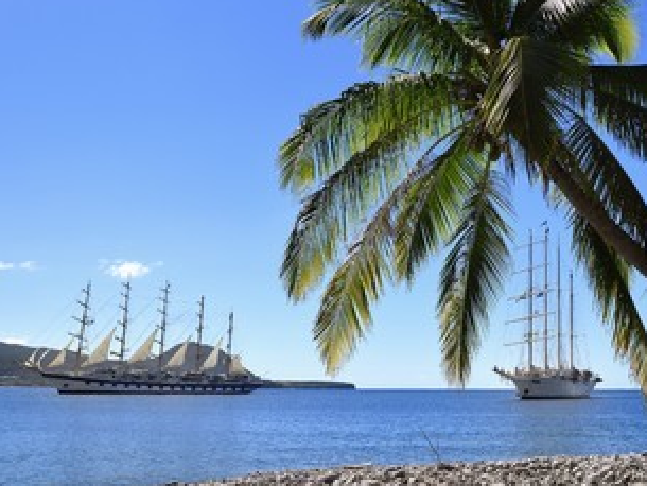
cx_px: 390
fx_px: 767
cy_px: 253
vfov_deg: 35.2
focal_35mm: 41
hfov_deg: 45.5
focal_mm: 31
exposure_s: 1/250
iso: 200
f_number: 14
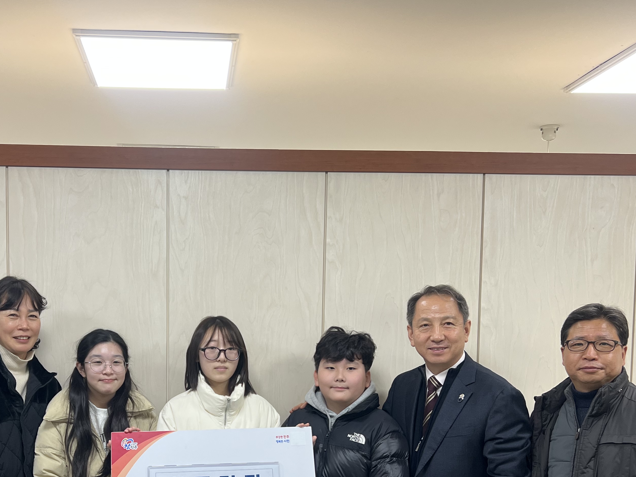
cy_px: 369
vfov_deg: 33.5
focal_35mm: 42
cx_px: 223
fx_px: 772
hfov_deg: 44.3
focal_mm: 5.7
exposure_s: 1/120
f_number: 1.5
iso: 125
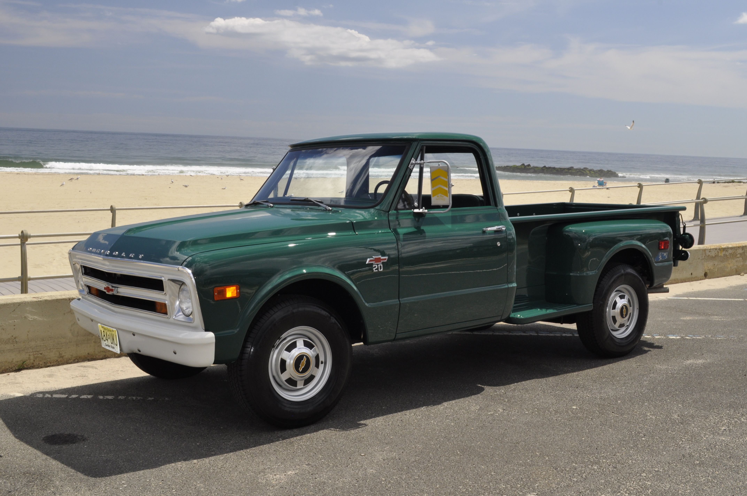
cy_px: 248
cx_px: 374
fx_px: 808
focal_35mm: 39
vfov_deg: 34.1
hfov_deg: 49.6
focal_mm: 26
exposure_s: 1/200
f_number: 14
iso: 500
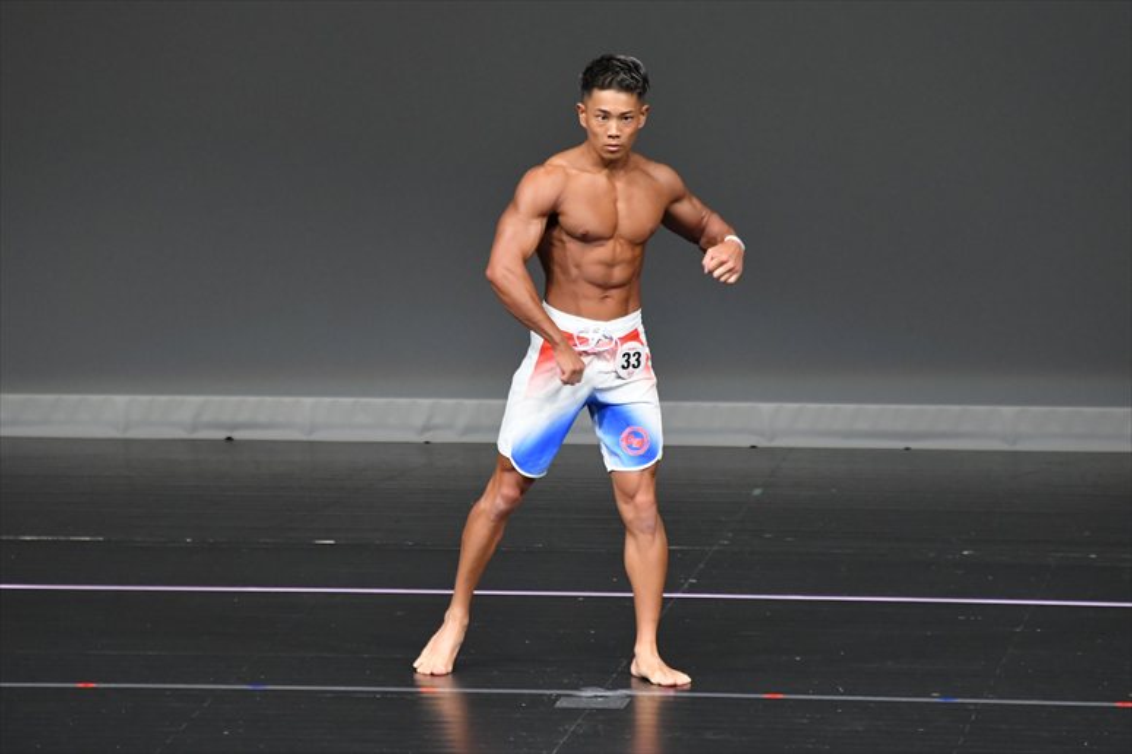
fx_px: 10843
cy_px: 377
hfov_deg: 6.0
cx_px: 566
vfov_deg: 4.0
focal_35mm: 345
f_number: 5.6
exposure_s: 1/400
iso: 4000
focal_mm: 230
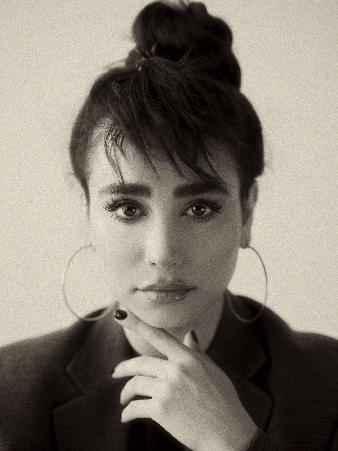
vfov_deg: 21.1
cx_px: 171
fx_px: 1211
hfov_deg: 15.9
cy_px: 248
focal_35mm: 93
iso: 160
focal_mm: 85
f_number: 2.2
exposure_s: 1/200
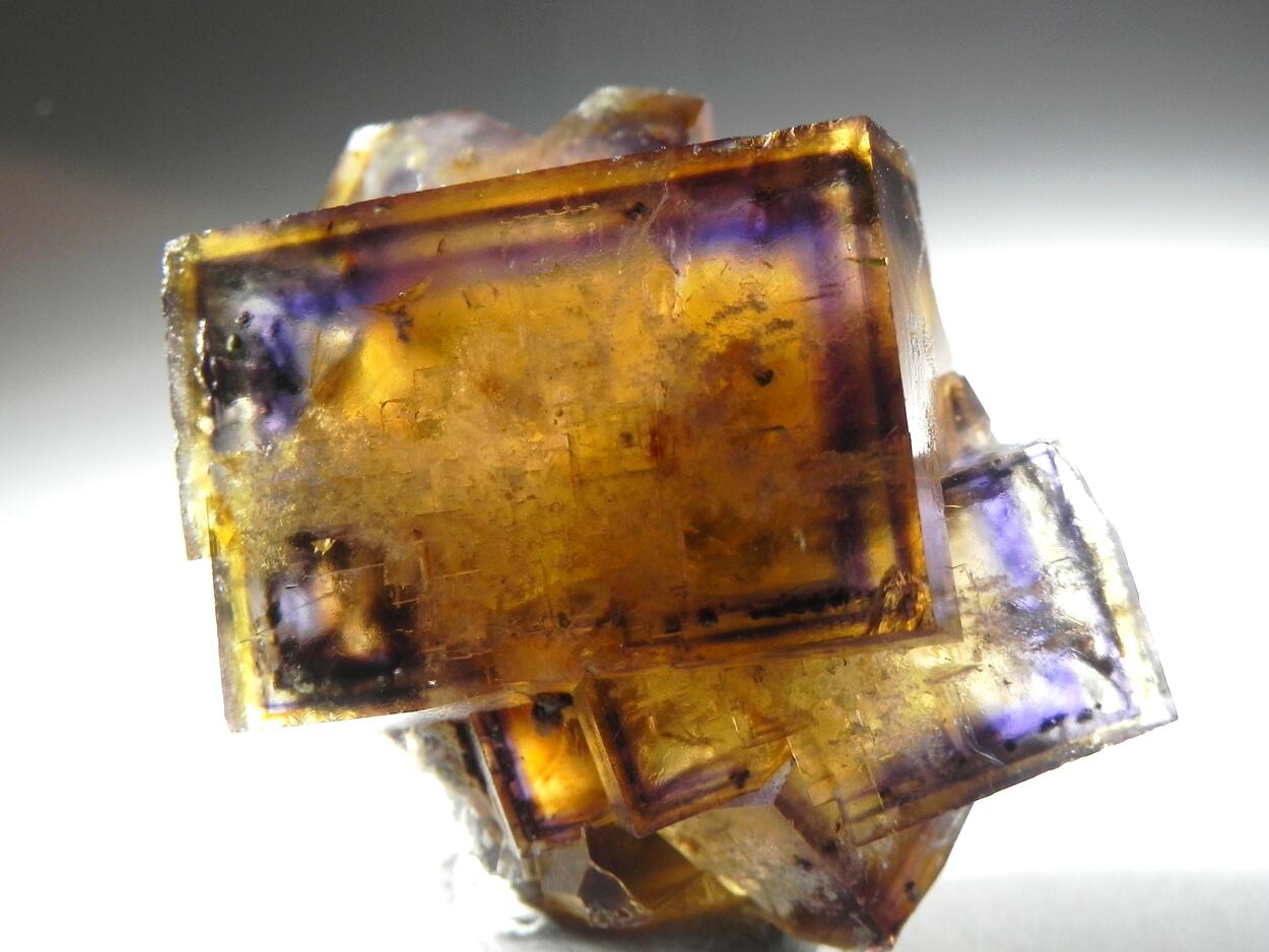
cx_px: 634
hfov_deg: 18.7
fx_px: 3850
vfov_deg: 14.1
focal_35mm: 105
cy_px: 476
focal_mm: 18.8
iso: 160
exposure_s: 1/130
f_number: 4
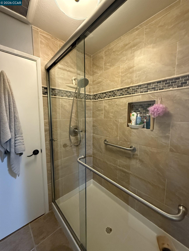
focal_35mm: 14
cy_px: 126
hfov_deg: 85.7
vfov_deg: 102.1
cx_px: 94
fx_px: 102
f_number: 2.2
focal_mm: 2.22
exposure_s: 1/60
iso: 1000
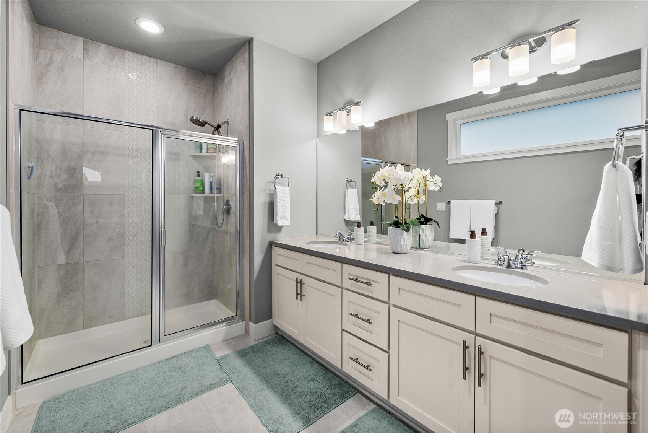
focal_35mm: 14
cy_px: 216
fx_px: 252
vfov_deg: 81.3
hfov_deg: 104.2
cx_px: 324
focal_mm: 14
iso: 1000
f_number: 7.1
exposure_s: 1/10
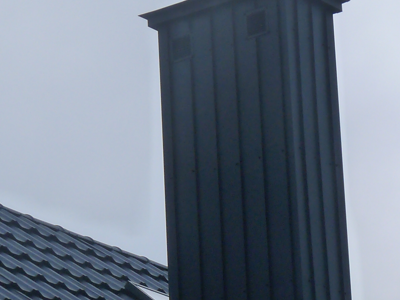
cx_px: 305
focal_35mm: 244
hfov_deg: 8.1
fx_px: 2819
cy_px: 244
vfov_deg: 6.1
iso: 160
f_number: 4.5
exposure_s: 1/250
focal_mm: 14.4
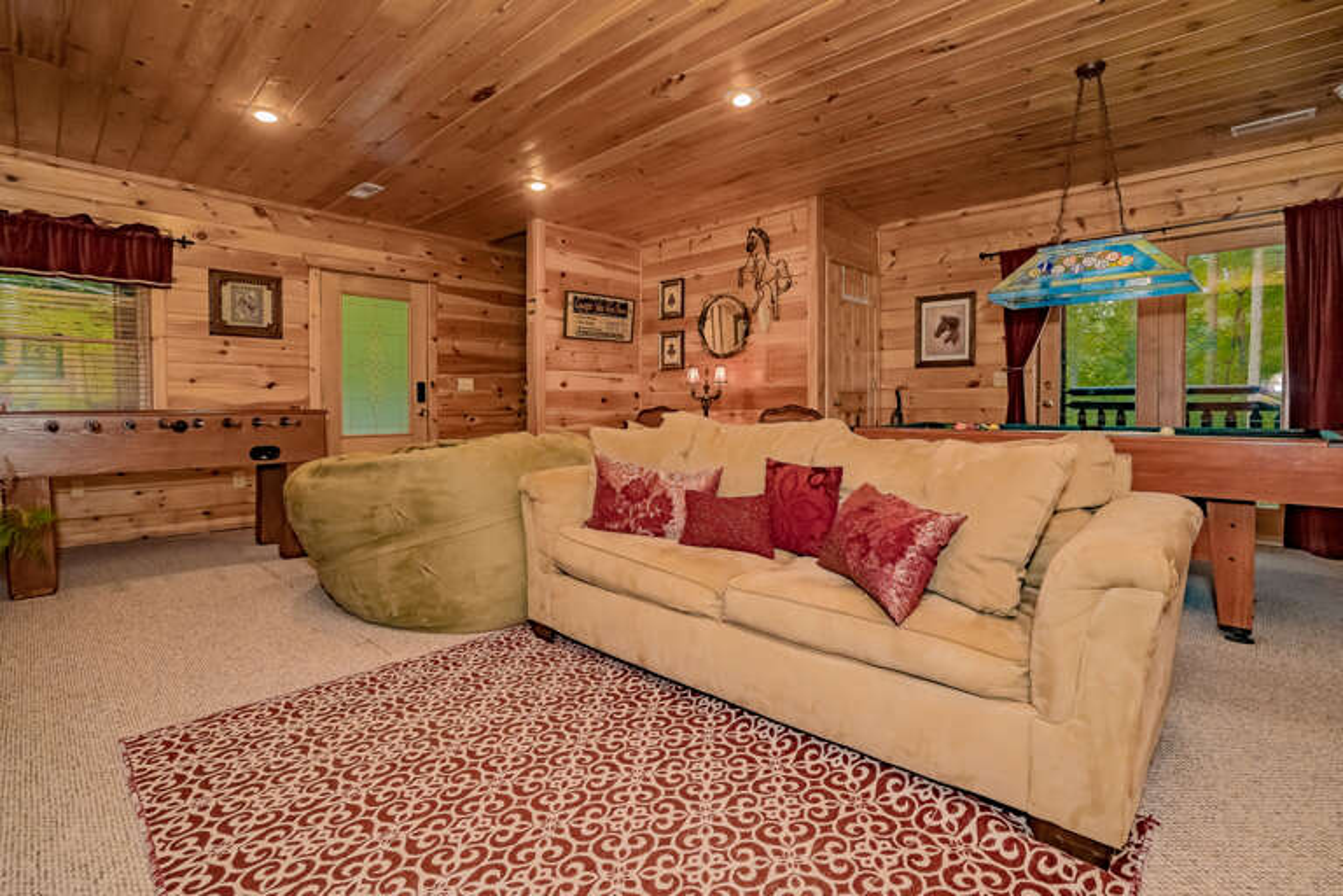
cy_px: 448
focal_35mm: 16
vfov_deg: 73.7
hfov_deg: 96.7
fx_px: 597
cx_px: 672
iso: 2500
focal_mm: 16
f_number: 8
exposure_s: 1/100
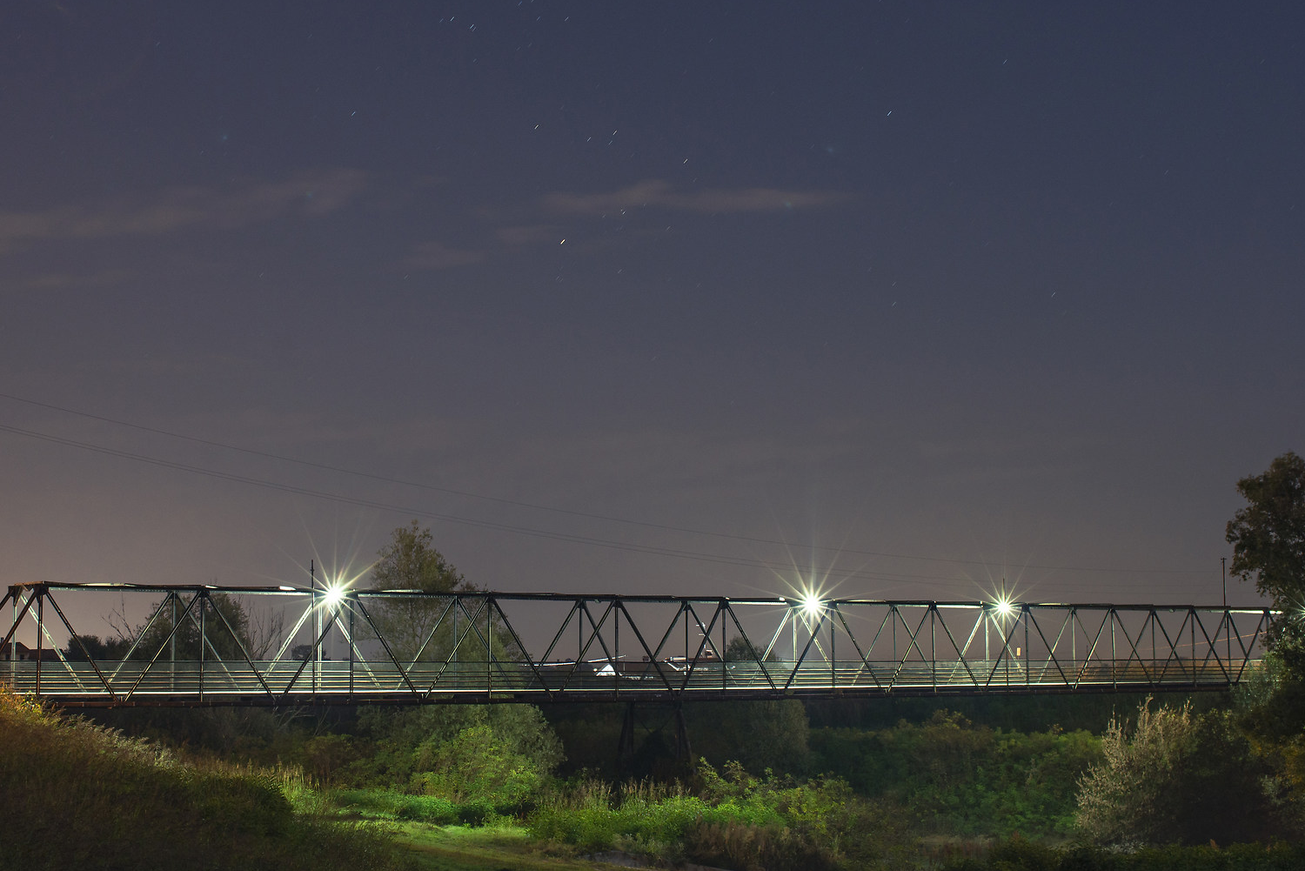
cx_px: 571
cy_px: 407
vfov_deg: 24.2
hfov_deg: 35.6
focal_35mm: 56
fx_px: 2030
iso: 100
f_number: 10
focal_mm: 35
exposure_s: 30
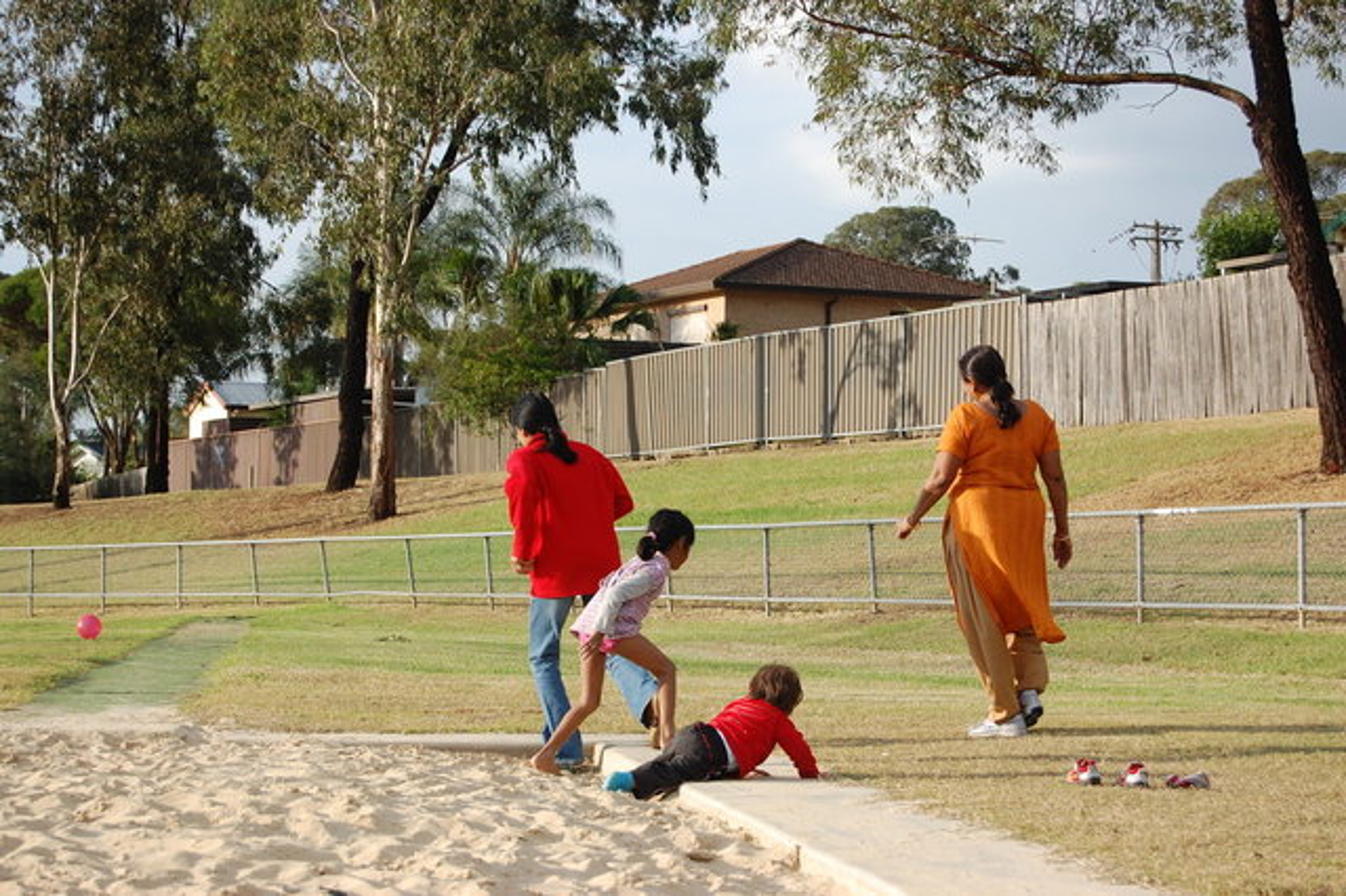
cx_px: 673
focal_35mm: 82
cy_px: 448
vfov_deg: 16.5
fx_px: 3083
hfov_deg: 24.6
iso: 200
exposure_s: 1/250
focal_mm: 55
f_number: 8
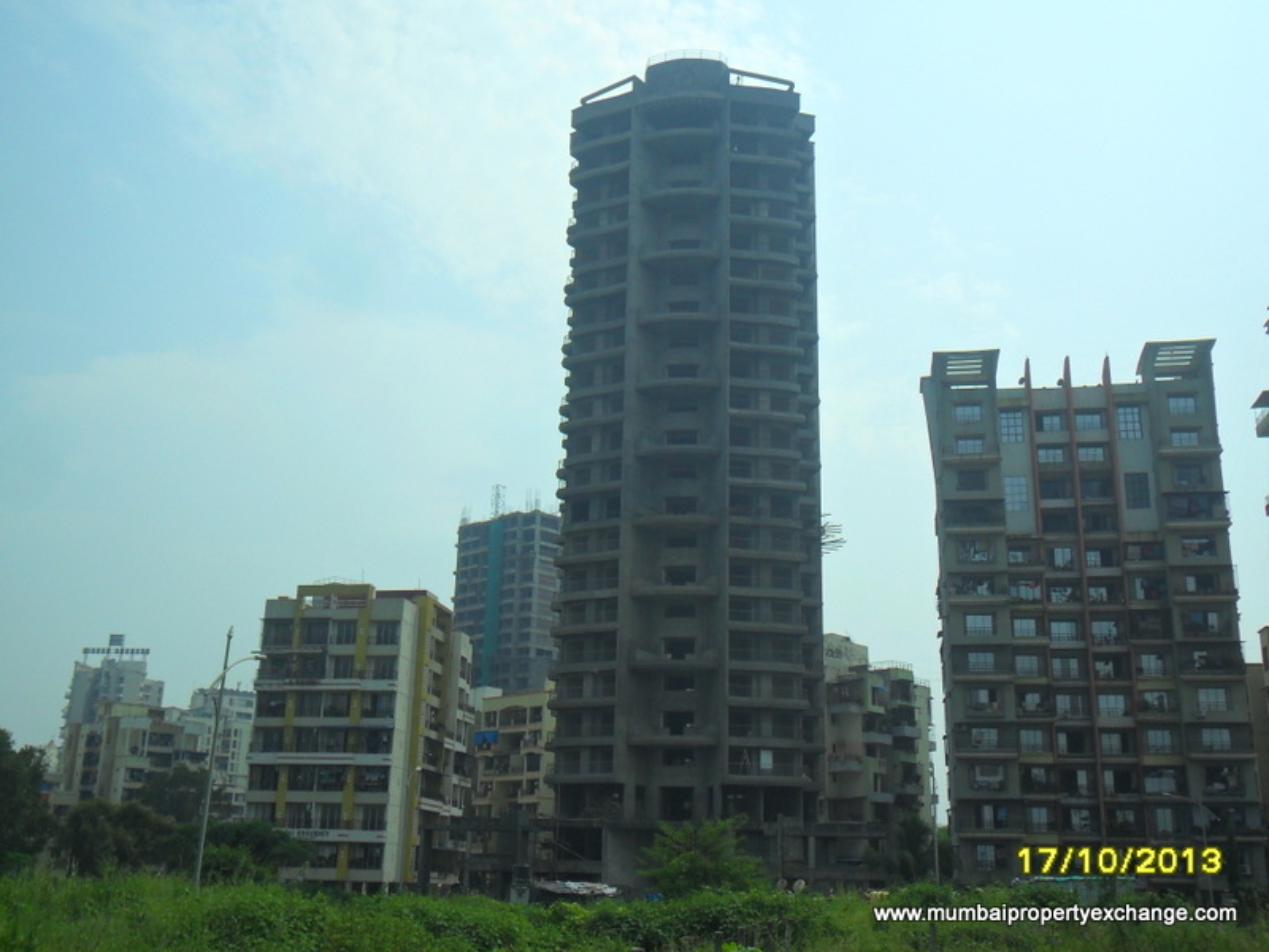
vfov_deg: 38.7
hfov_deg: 50.1
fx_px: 1356
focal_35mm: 37
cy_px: 476
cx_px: 634
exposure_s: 1/350
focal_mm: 6.6
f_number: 10.1
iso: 100
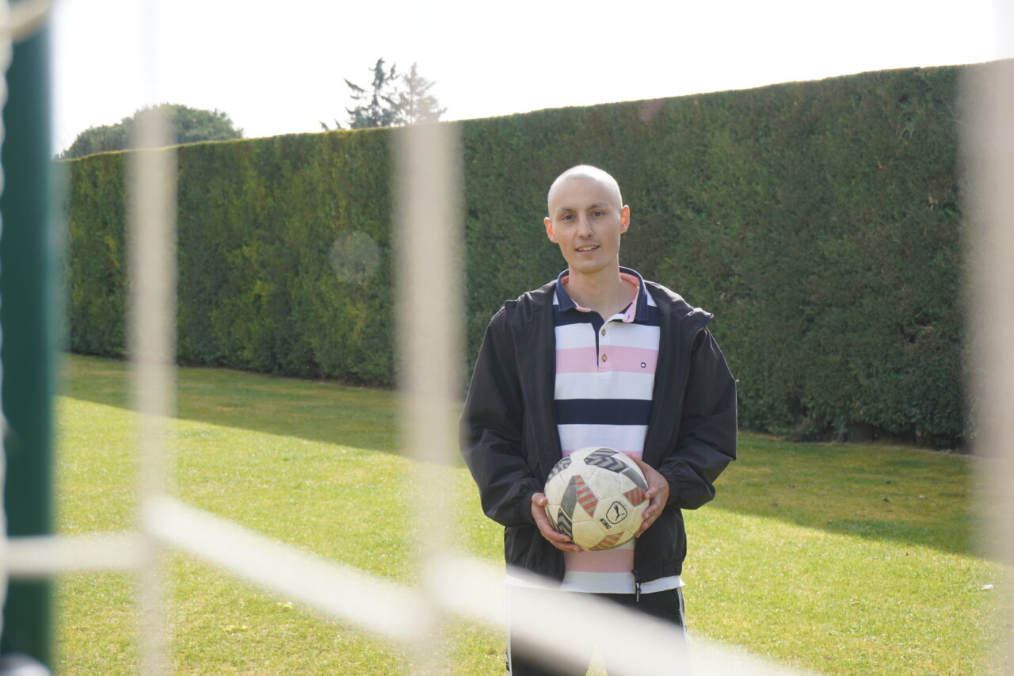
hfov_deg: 31.9
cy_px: 338
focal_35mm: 63
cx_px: 507
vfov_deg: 21.6
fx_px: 1774
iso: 100
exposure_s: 1/200
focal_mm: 42
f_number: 5.6
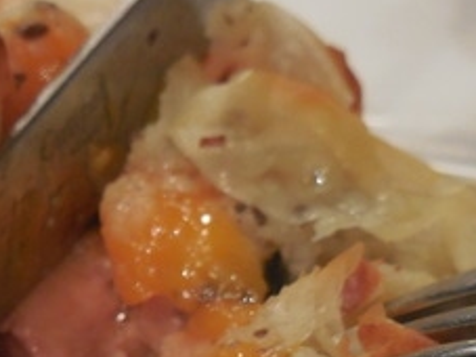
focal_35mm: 119
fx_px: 1635
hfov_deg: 16.4
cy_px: 334
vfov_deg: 12.3
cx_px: 88
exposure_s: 1/15
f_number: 4.2
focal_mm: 8.1
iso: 400
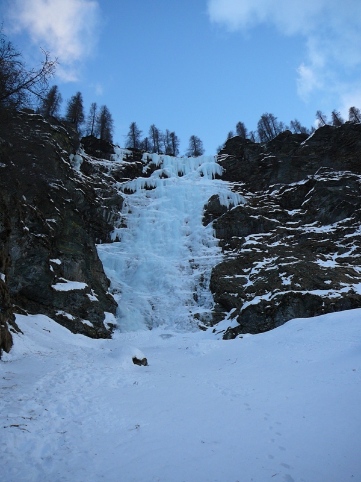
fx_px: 487
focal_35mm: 35
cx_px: 180
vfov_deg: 52.6
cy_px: 241
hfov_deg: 40.7
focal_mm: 5.2
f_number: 2.8
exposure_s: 1/320
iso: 80
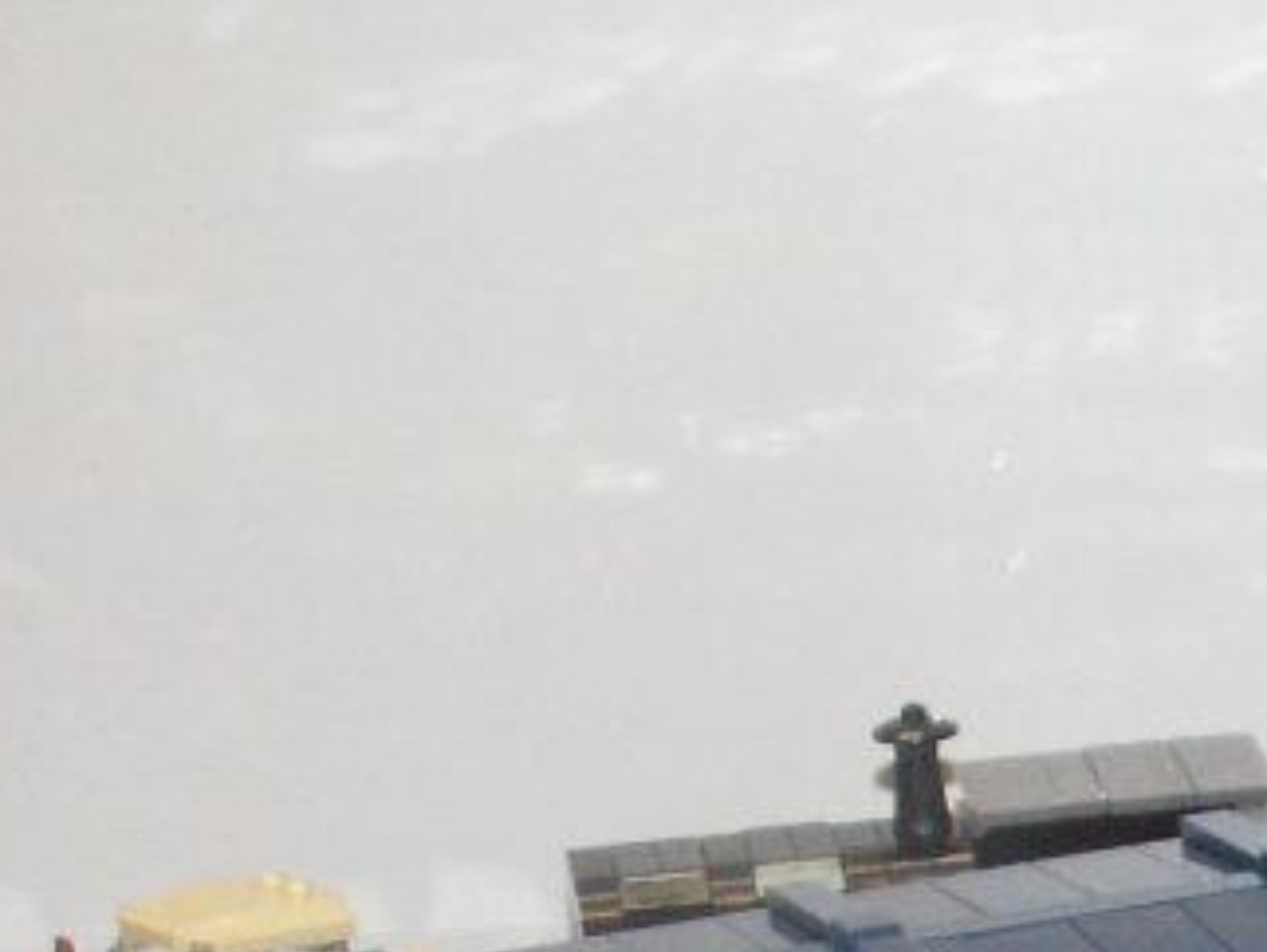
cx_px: 1712
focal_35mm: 139
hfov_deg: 13.6
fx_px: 5091
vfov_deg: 10.3
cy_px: 1495
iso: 160
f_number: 2.8
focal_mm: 5.86
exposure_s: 1/60
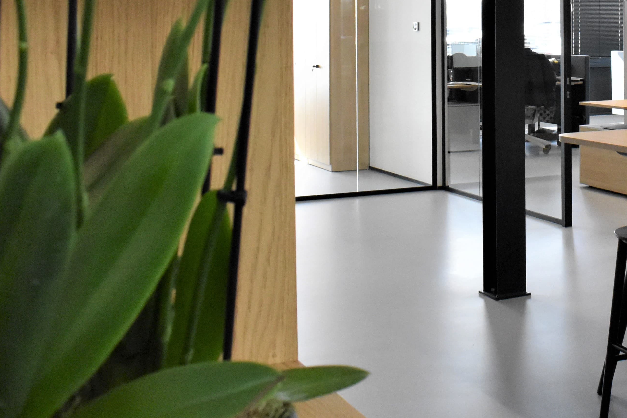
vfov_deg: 21.6
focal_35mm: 61
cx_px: 567
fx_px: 1062
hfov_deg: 31.3
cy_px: 19
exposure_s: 1/250
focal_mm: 18
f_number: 7.1
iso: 3200
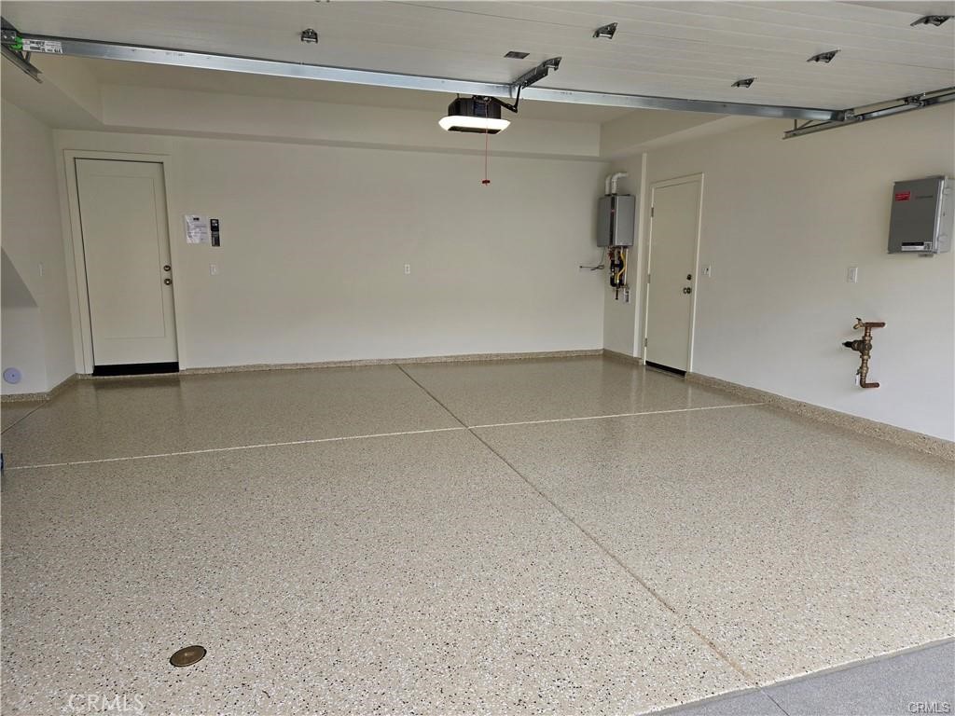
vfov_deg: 58.9
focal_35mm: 23
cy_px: 358
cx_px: 478
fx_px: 635
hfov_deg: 73.9
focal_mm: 5.4
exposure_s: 1/175
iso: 25
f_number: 1.8
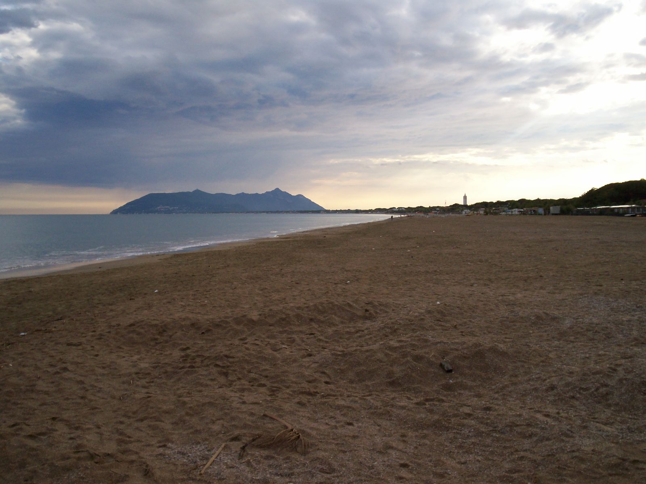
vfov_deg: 39.7
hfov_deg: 51.4
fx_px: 672
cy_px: 242
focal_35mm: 36
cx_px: 323
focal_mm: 5.9
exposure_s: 1/411
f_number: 4.5
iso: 100
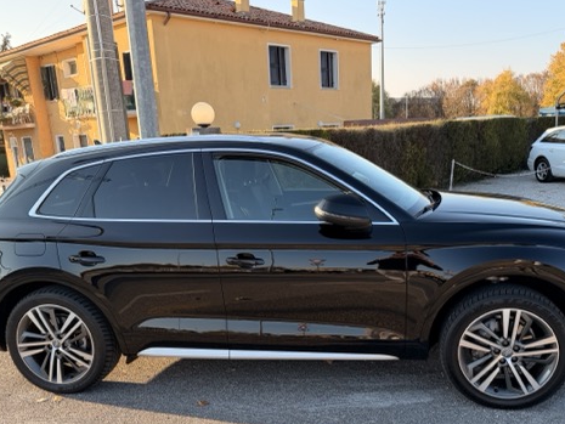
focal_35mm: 33
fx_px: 539
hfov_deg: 55.2
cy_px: 265
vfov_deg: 42.6
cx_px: 317
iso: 100
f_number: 1.78
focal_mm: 6.76
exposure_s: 1/888
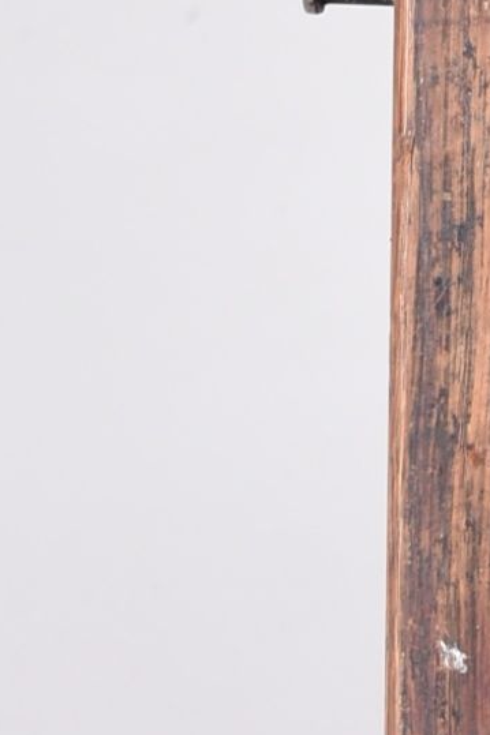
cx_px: 987
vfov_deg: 8.2
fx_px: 5107
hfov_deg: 5.4
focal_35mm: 250
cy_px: 109
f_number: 5
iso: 100
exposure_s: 1/60
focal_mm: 30
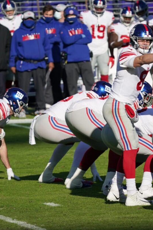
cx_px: 115
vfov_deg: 3.1
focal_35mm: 656
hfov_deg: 2.1
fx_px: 4180
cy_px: 115
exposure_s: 1/2500
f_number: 5.6
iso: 320
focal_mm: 291
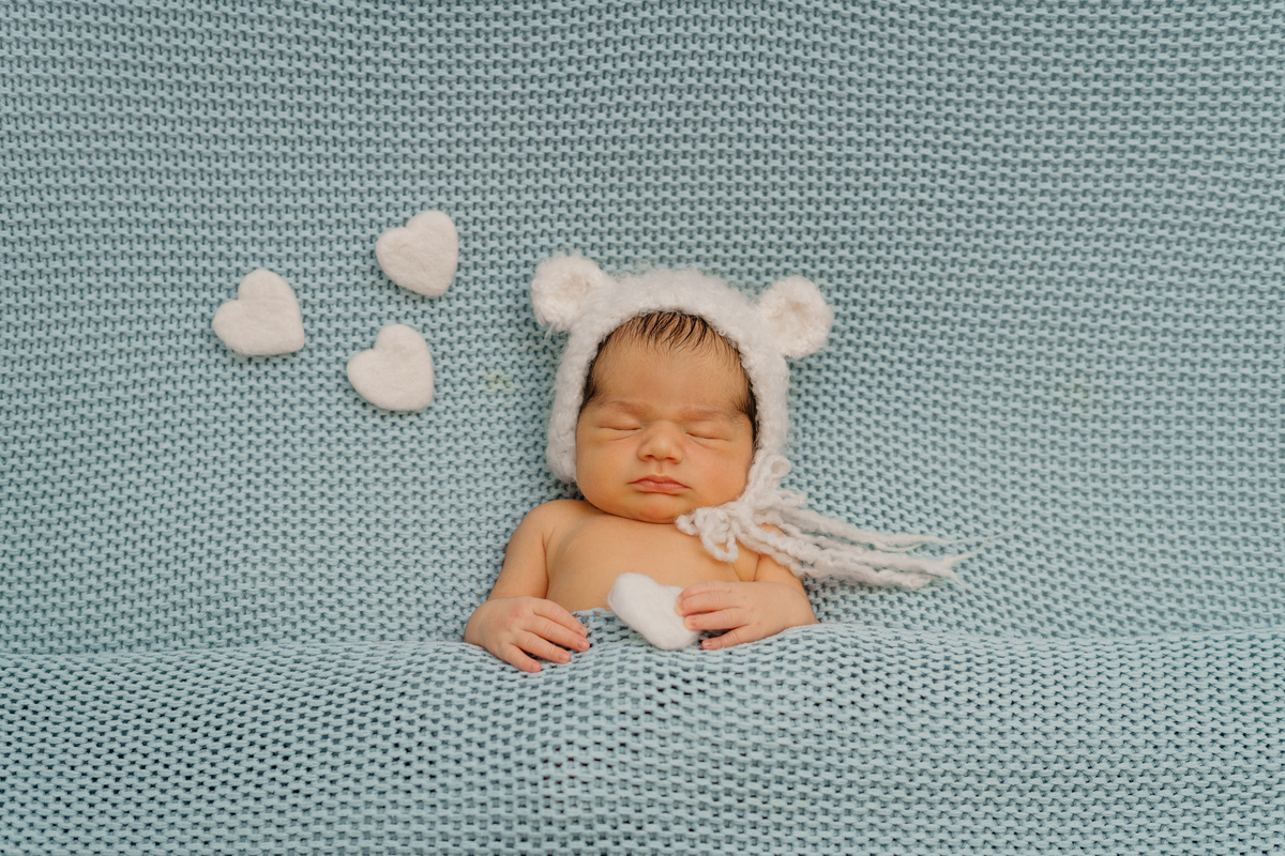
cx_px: 642
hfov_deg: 39.6
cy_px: 428
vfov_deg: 27.0
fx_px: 1785
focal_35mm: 50
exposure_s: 1/200
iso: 320
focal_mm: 50
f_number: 3.5
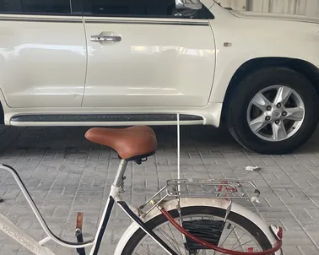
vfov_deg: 34.8
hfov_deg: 42.2
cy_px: 138
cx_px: 100
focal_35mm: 43
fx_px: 406
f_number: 1.8
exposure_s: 1/122
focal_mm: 4.25
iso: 50
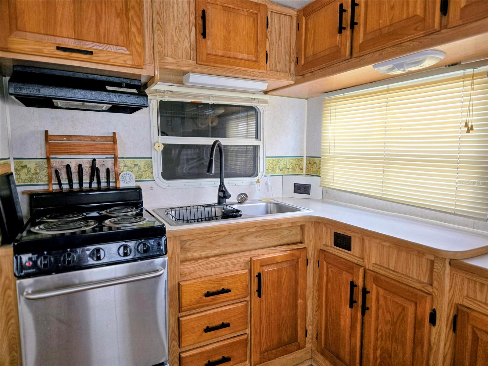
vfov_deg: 58.9
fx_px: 324
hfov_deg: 73.9
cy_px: 183
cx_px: 244
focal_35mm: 23
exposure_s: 1/120
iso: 200
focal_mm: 5.4
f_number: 1.8
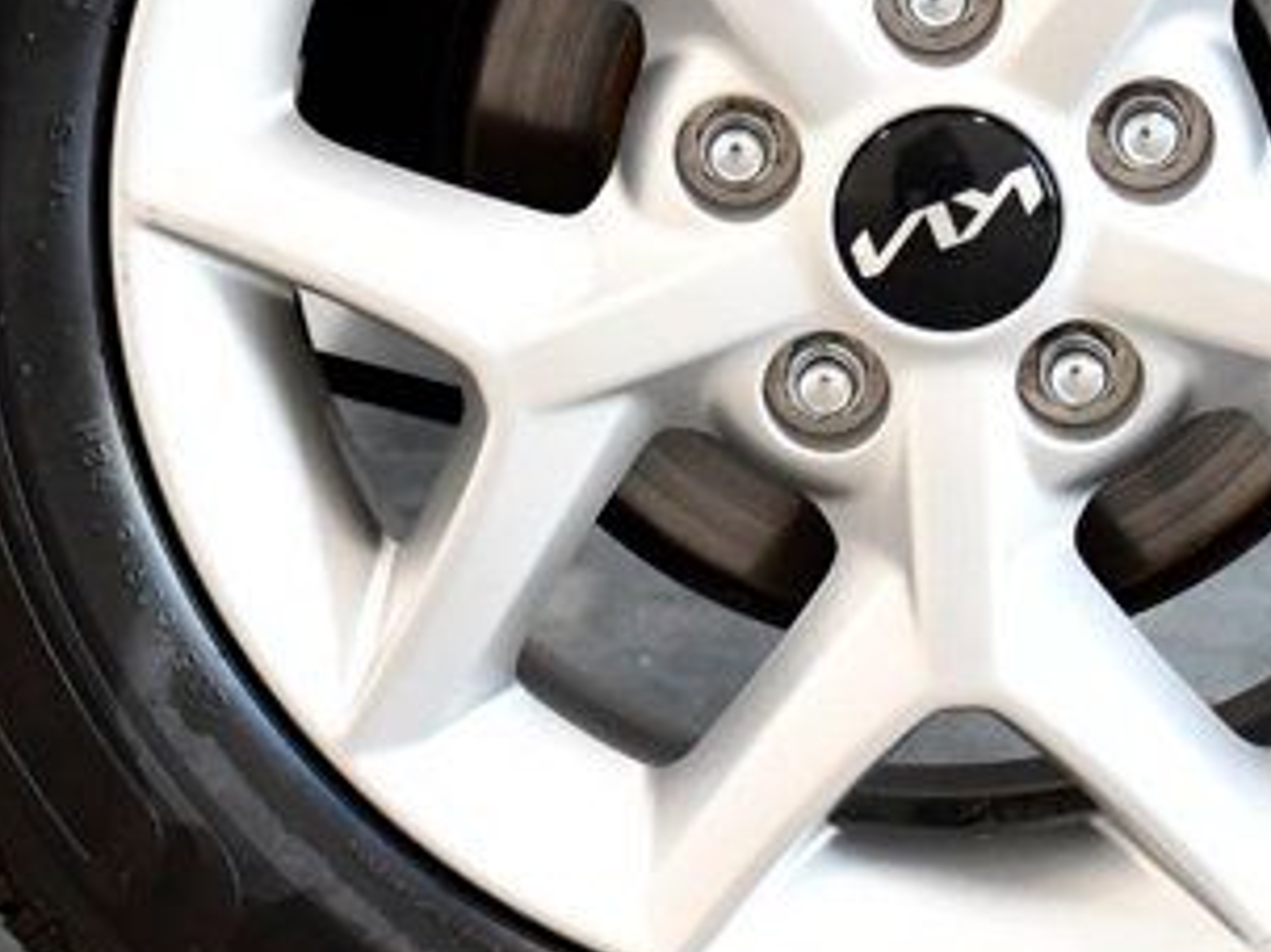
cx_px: 755
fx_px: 6203
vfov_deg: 8.7
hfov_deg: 11.7
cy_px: 88
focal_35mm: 169
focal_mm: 35
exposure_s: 1/400
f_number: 4.5
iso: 2500
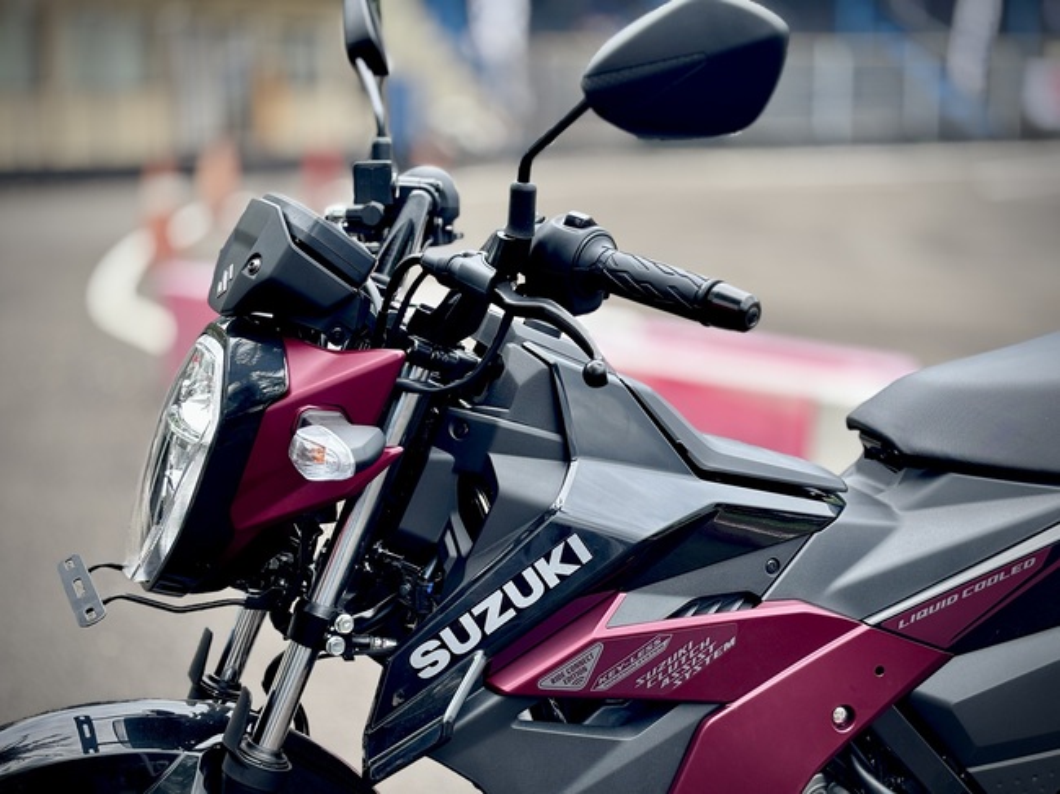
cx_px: 530
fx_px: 1592
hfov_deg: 36.8
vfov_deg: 28.0
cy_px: 397
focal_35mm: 52
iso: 32
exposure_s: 1/471
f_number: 1.6
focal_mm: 5.96
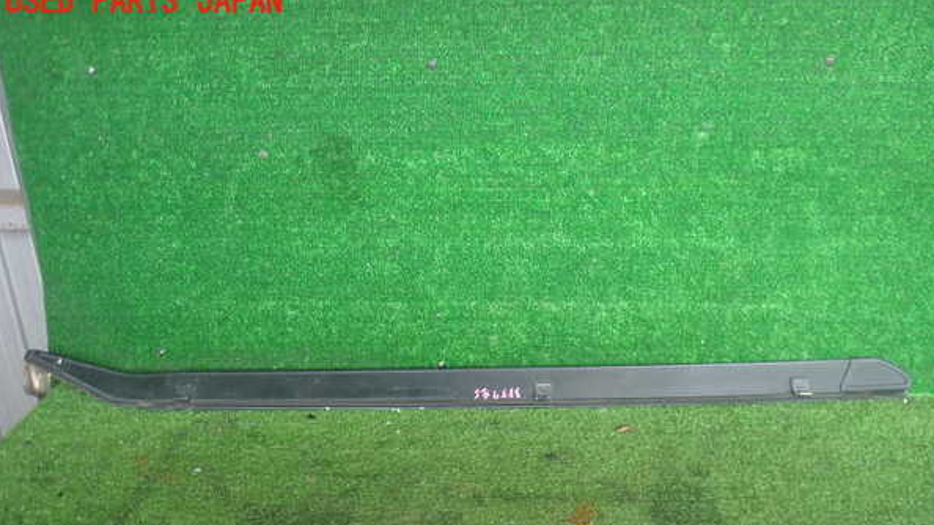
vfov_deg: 35.4
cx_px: 469
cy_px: 336
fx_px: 817
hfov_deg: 59.5
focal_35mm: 33
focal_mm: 5.4
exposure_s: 1/100
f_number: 2.3
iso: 200
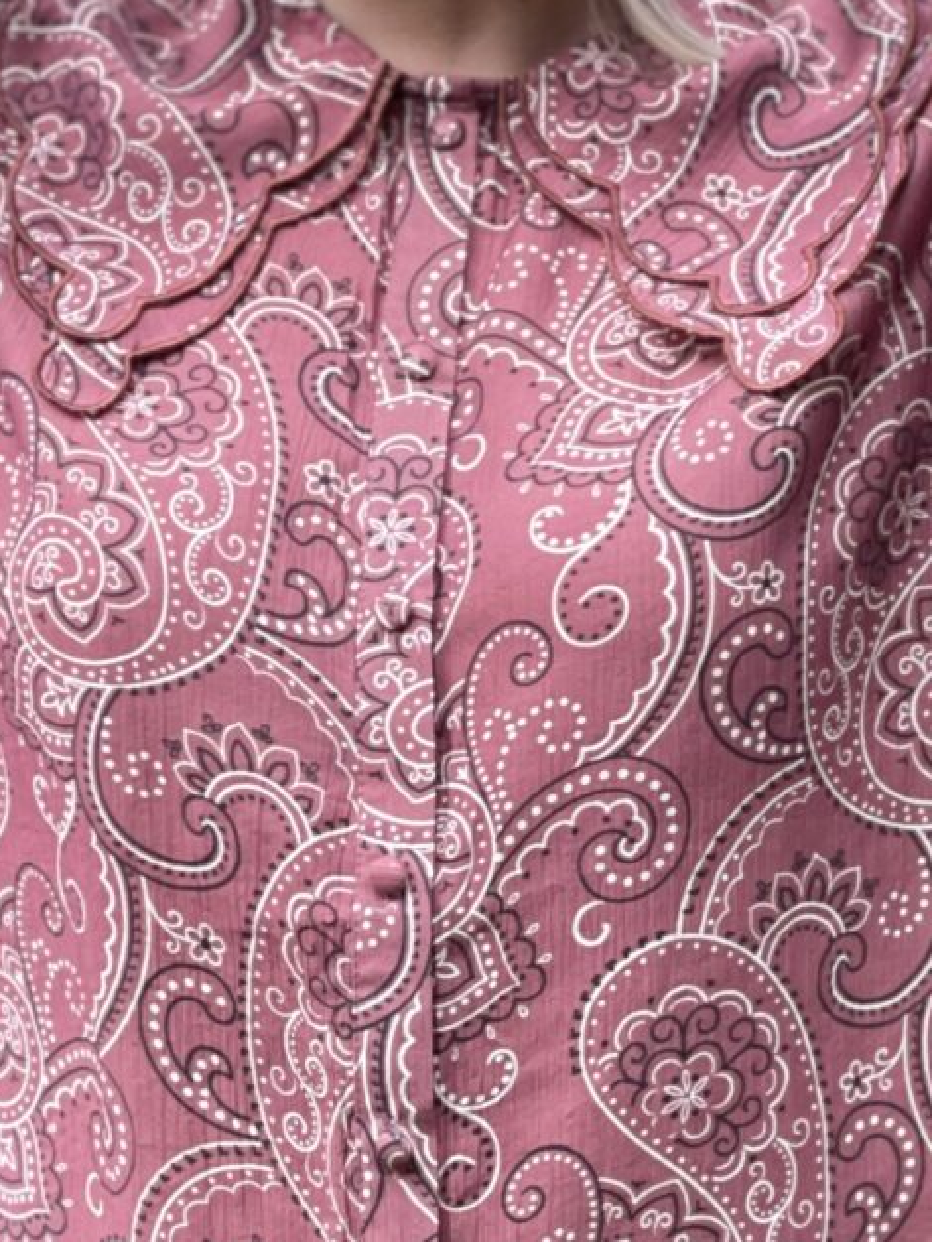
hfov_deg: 8.8
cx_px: 648
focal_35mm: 169
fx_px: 6063
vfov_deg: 11.7
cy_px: 564
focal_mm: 6
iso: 64
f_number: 2
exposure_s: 1/122
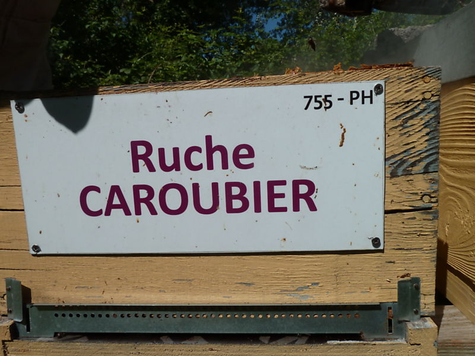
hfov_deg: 69.4
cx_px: 238
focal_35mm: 25
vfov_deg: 54.9
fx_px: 343
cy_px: 178
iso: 80
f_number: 5.6
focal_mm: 4.1
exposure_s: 1/800
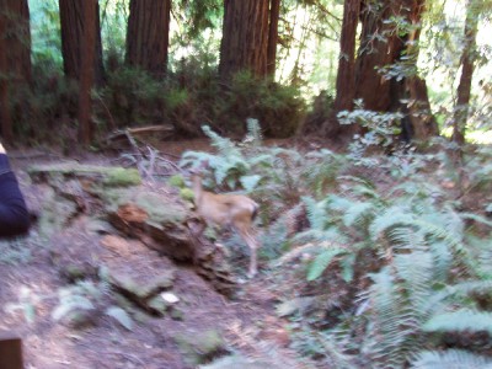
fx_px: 526
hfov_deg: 50.1
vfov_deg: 38.7
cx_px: 246
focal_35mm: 37
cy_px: 184
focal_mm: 5.6
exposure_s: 1/8
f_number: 2.8
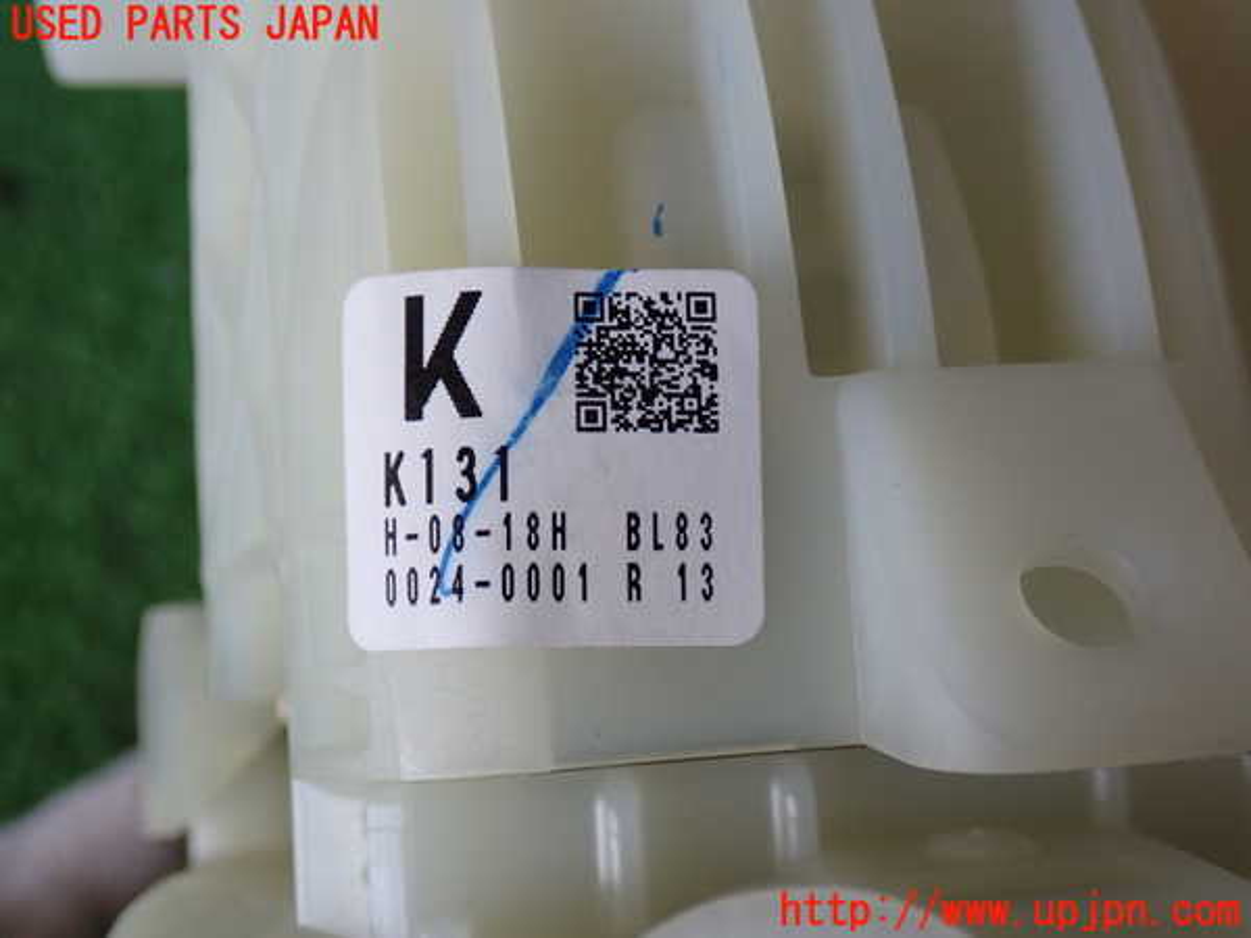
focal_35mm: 47
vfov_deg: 30.9
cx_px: 626
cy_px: 469
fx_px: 1699
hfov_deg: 40.4
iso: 200
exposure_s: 1/80
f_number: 3.1
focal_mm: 8.4
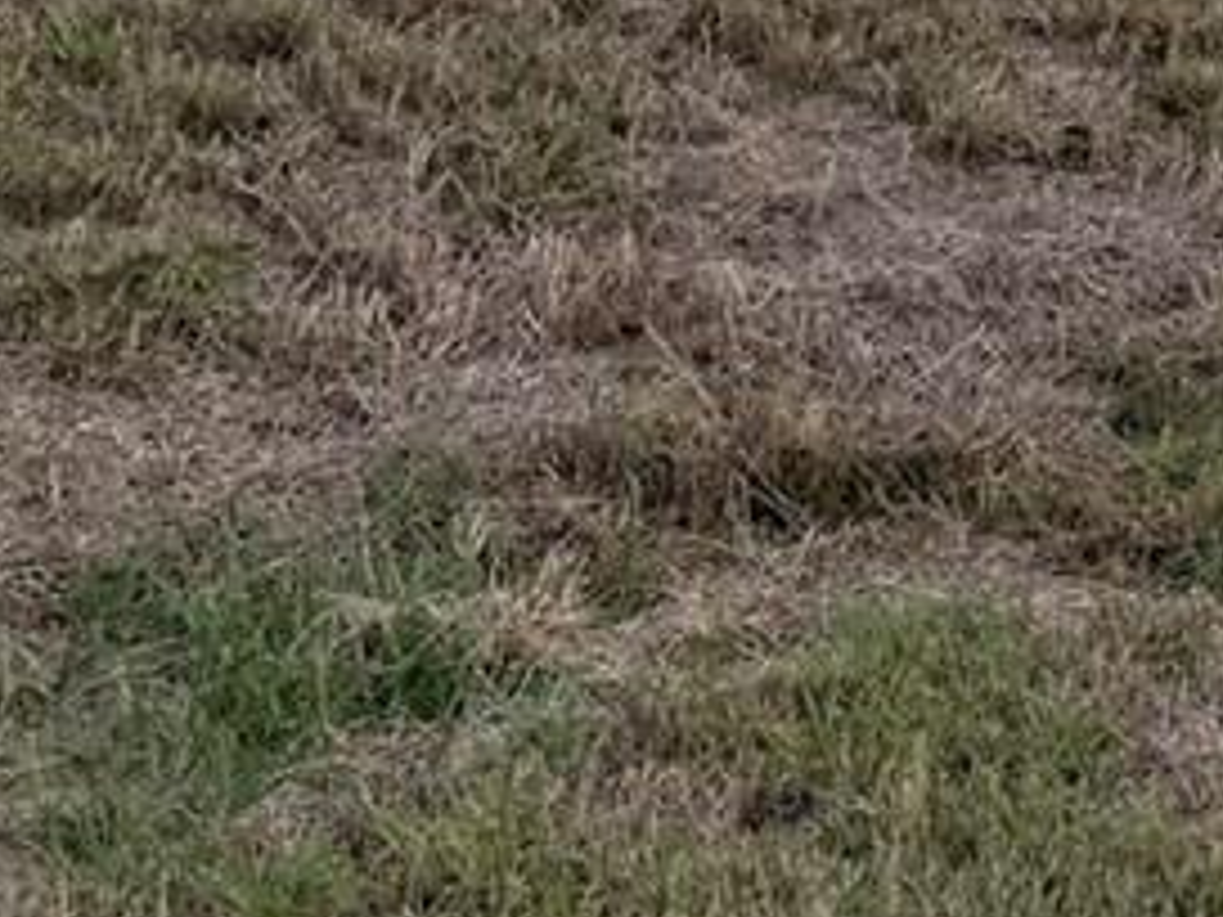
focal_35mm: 141
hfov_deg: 12.7
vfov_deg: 9.7
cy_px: -989
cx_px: 2203
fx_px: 4982
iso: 80
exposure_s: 1/2445
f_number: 1.78
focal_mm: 6.76
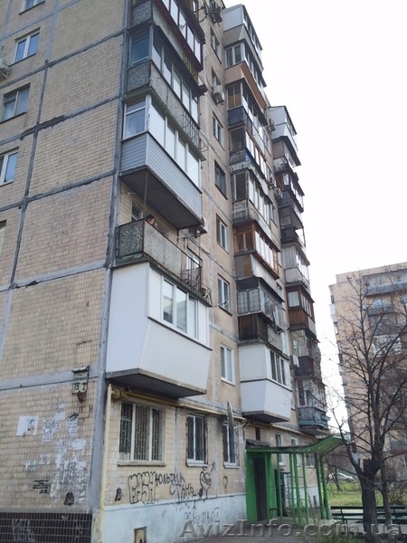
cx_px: 204
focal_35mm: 29
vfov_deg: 61.7
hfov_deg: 48.2
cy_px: 272
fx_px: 455
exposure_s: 1/770
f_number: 2.2
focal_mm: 4.15
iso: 32
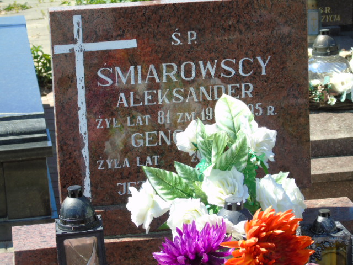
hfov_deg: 15.9
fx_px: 1265
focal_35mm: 124
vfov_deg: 12.0
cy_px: 132
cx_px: 176
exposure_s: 1/200
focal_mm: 22
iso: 80
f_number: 4.6
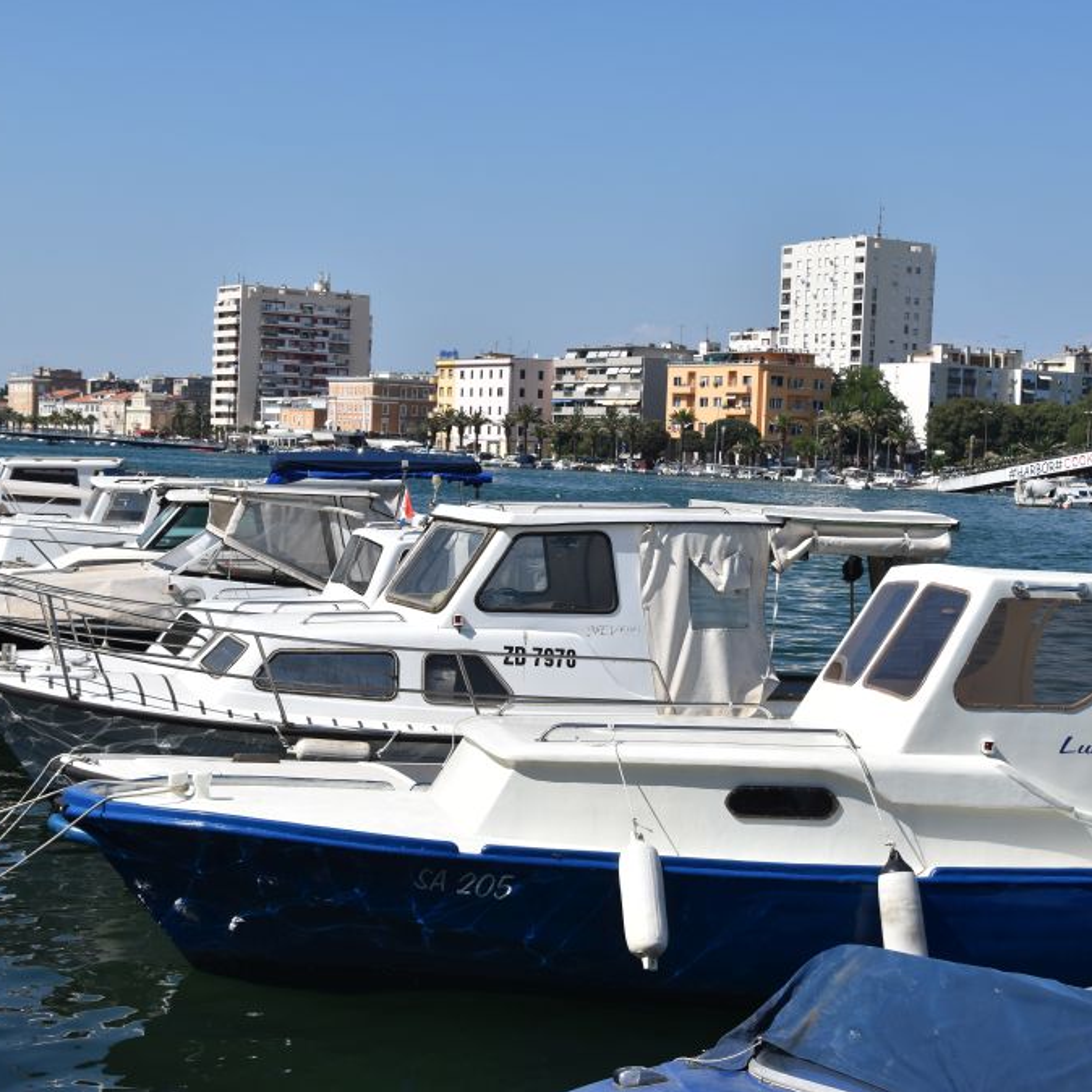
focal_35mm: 62
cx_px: 655
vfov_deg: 27.7
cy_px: 544
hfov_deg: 27.7
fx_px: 2213
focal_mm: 32
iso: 200
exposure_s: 1/500
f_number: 11
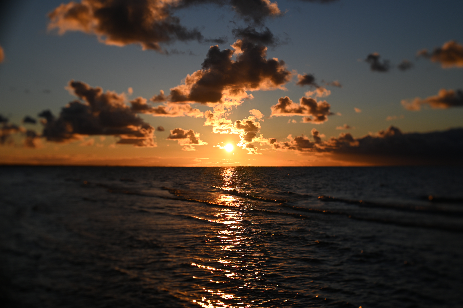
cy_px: 154
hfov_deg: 39.6
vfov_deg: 27.0
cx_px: 232
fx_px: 643
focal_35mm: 50
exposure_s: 1/1600
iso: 100
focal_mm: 50
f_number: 1.4
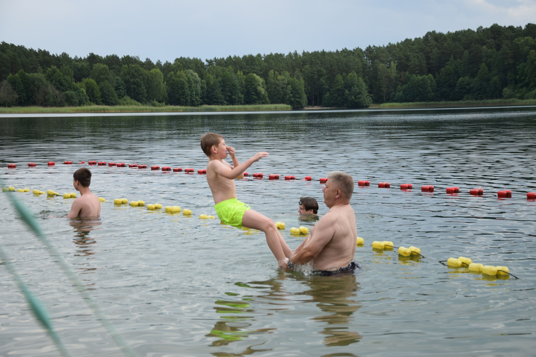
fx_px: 1072
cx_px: 268
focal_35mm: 72
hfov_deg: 28.1
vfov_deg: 18.9
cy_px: 178
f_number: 5.6
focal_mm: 48
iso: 400
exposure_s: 1/1250
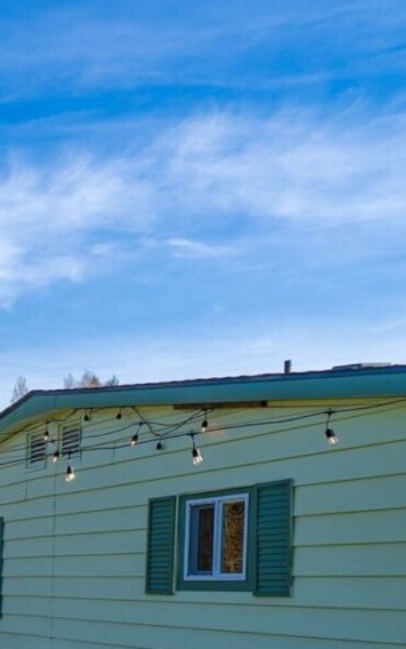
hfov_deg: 16.7
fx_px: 725
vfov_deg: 43.0
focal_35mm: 41
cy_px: 615
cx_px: -503
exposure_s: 1/160
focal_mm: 14
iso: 80
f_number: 7.1
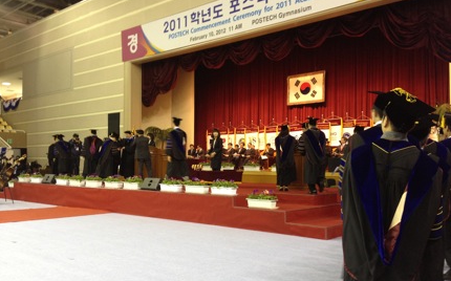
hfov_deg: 51.6
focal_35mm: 38
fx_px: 467
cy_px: 153
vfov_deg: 33.5
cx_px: 230
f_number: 2.4
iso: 100
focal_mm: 4.28
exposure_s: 1/20
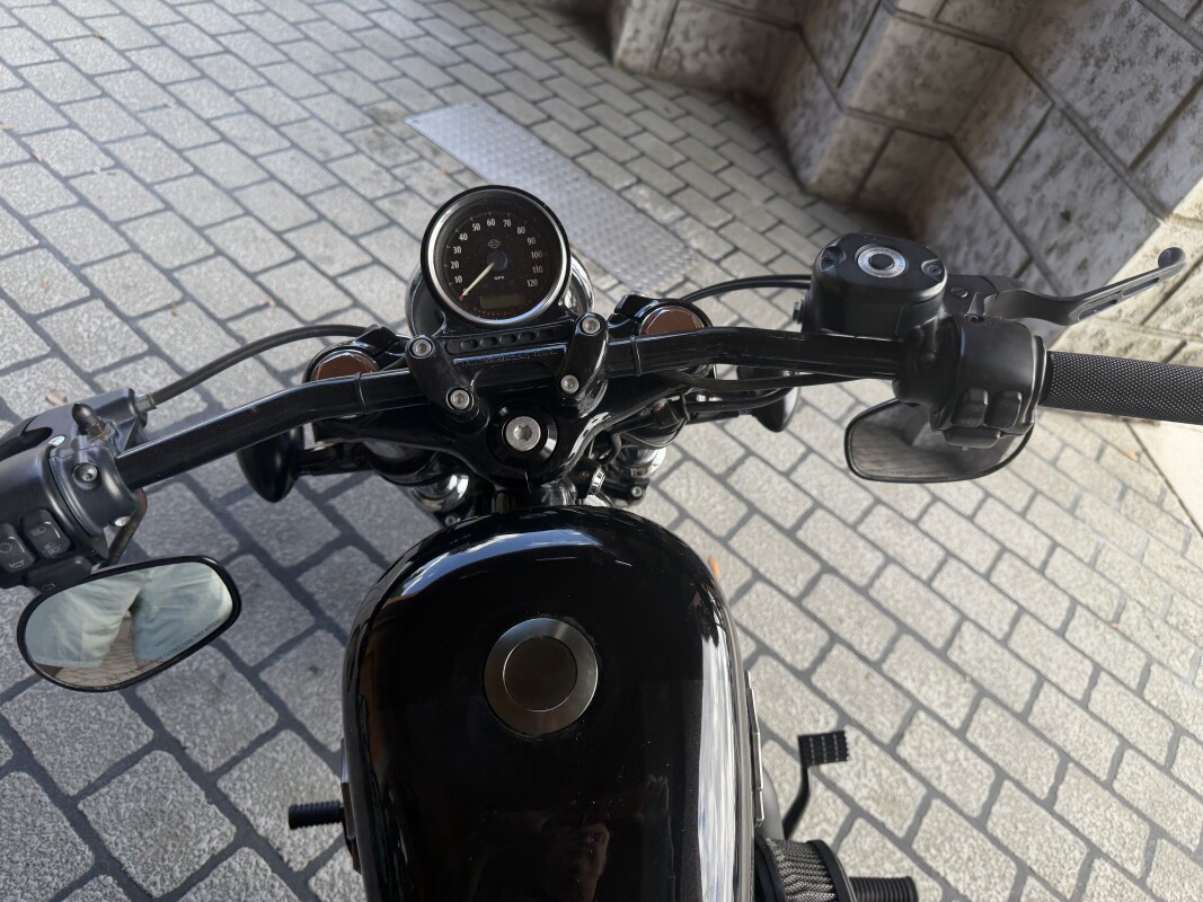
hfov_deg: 71.6
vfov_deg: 56.8
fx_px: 834
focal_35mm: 24
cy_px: 451
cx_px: 602
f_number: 1.78
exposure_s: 1/234
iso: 64
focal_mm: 6.76
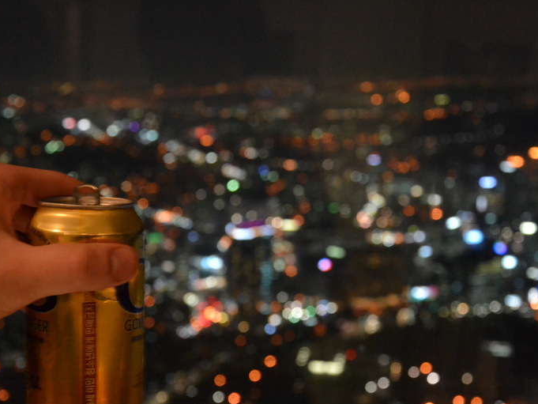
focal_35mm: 61
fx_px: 948
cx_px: 220
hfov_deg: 31.6
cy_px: 229
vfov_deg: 24.0
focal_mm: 32
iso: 3200
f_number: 5.6
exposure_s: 1/10
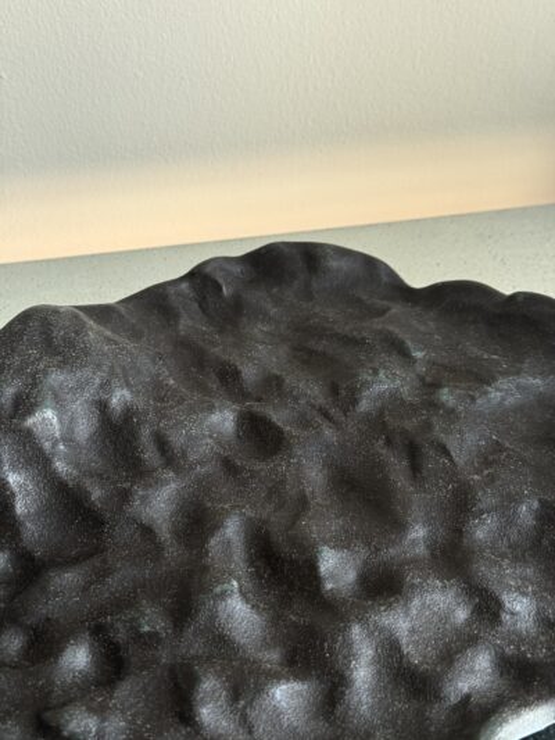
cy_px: 370
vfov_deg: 39.6
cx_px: 278
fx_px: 1026
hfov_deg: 30.3
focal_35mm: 48
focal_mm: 6.76
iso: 100
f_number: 1.78
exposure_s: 1/120
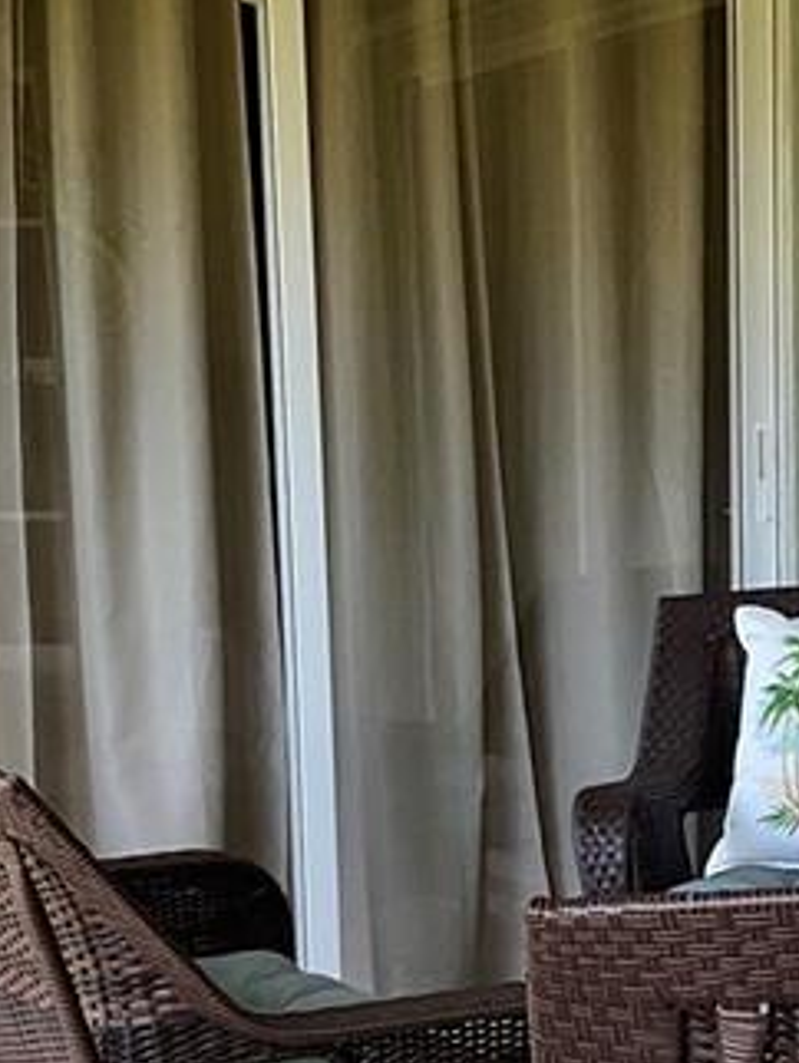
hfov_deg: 13.6
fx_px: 3319
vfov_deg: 17.8
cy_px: 1050
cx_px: 763
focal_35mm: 108
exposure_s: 1/122
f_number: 1.8
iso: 40
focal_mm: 3
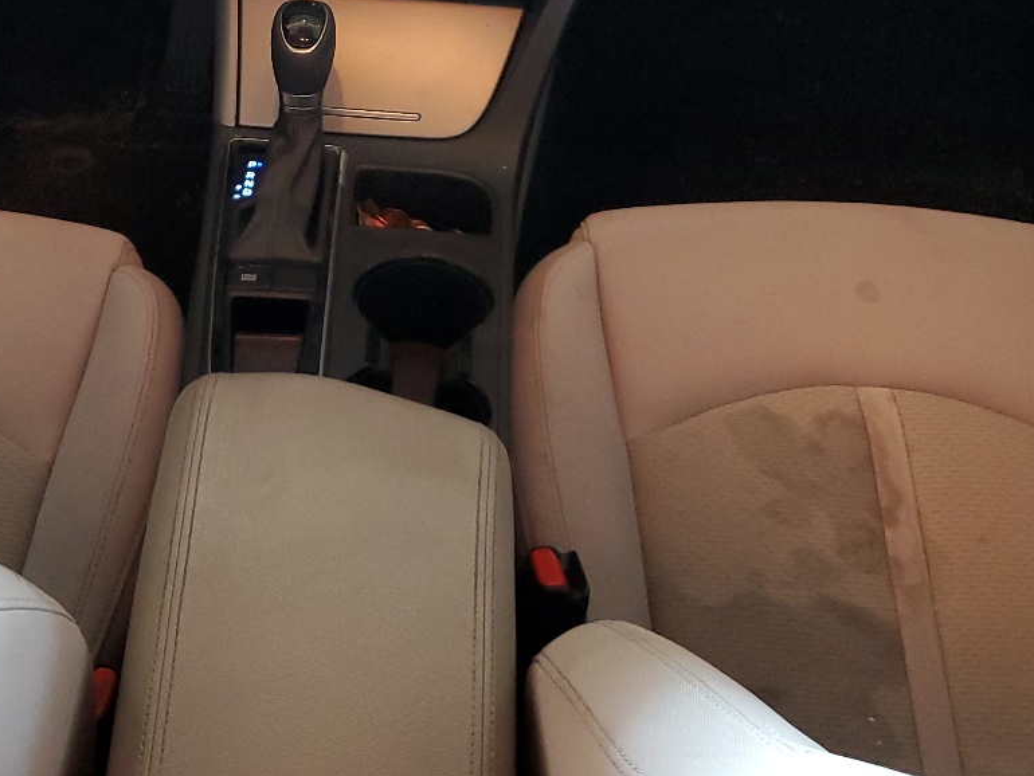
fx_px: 1614
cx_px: 325
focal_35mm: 54
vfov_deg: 26.3
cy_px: 102
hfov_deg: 35.1
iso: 292
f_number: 1.5
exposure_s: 1/40
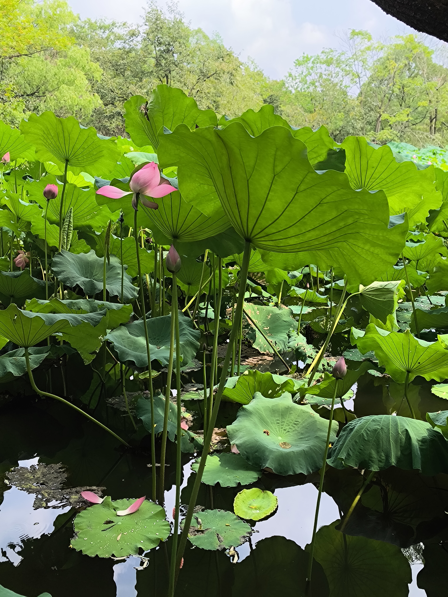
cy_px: 298
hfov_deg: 36.0
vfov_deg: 46.8
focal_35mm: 40
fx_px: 690
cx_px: 224
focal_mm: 5.35
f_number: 1.7
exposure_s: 1/765
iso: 80
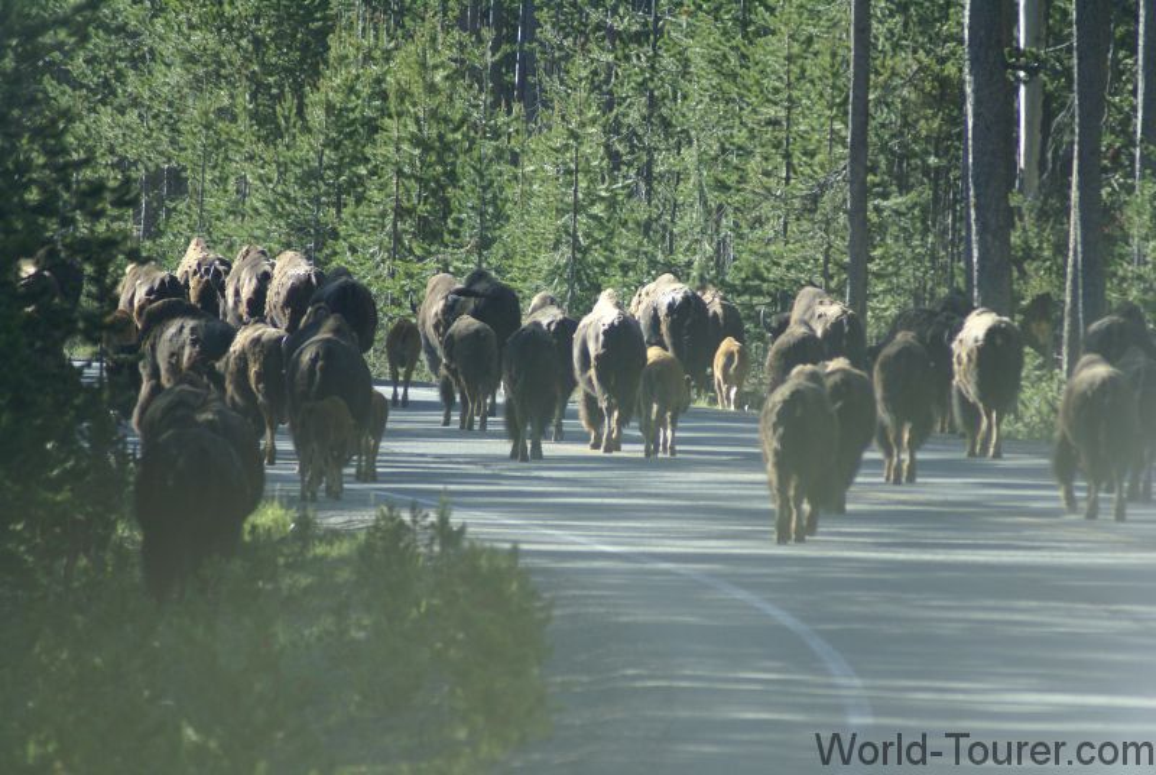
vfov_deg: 3.1
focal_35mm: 450
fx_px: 14471
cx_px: 578
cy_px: 388
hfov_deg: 4.6
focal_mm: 300
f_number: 5.6
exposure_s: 1/500
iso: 400
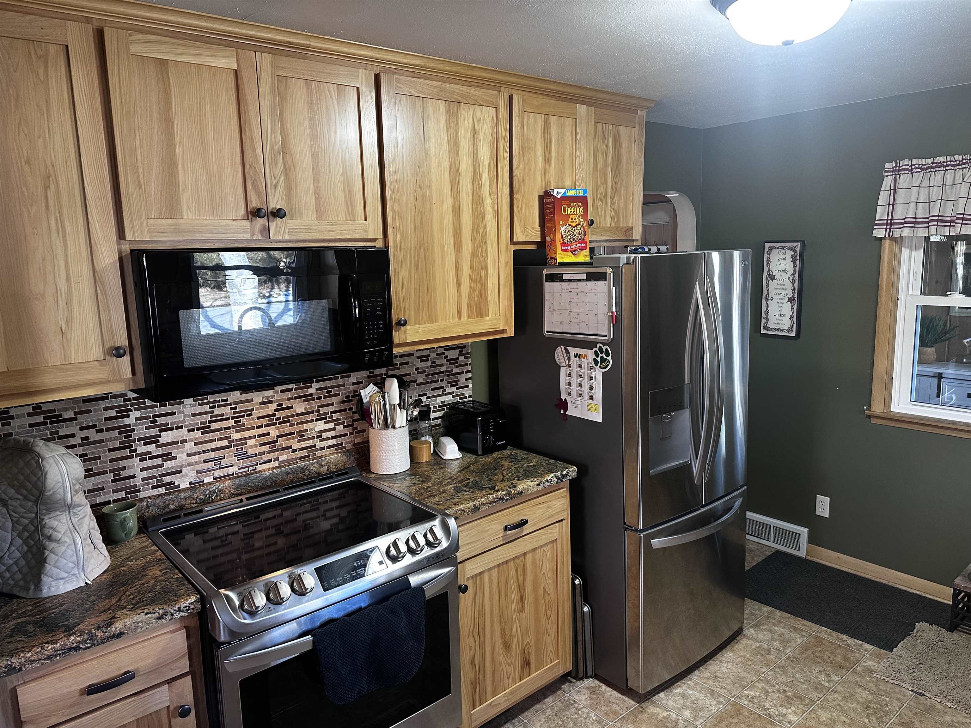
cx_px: 486
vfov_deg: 56.8
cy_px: 364
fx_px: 673
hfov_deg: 71.6
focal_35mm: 24
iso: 250
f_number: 1.78
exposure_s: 1/60
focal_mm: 6.86
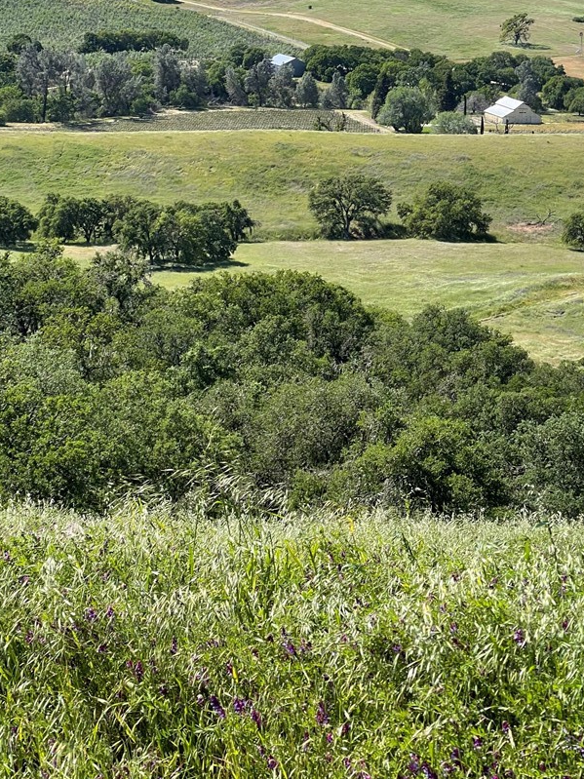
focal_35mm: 82
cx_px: 271
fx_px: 1845
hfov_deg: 18.0
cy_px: 337
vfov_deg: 23.8
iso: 20
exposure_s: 1/752
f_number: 2.2
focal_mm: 7.5
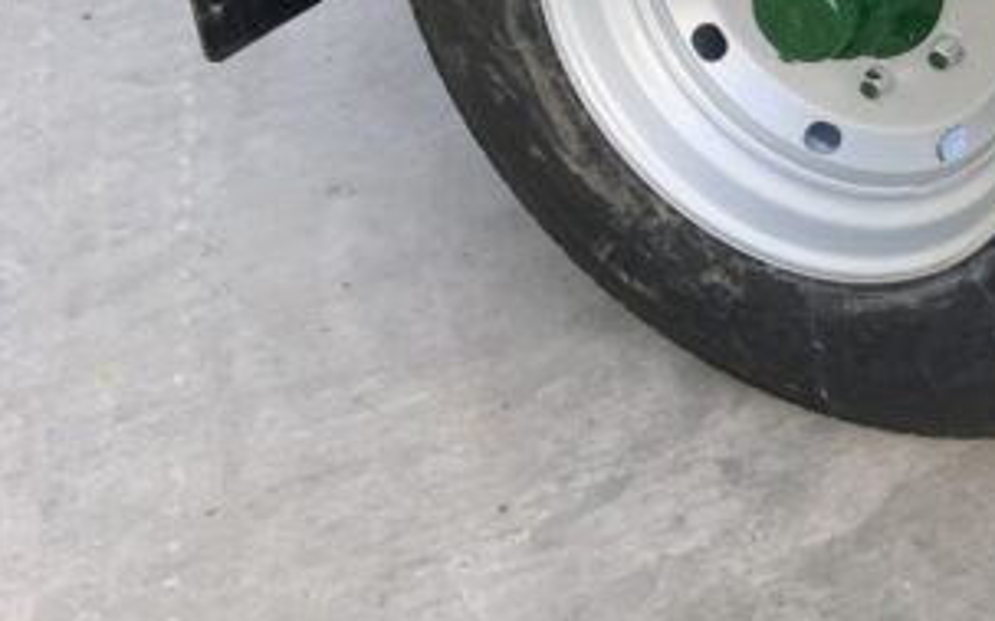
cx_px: 988
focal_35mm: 65
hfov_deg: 29.5
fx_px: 1762
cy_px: -85
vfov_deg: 19.1
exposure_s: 1/122
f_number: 1.8
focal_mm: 3
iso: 20
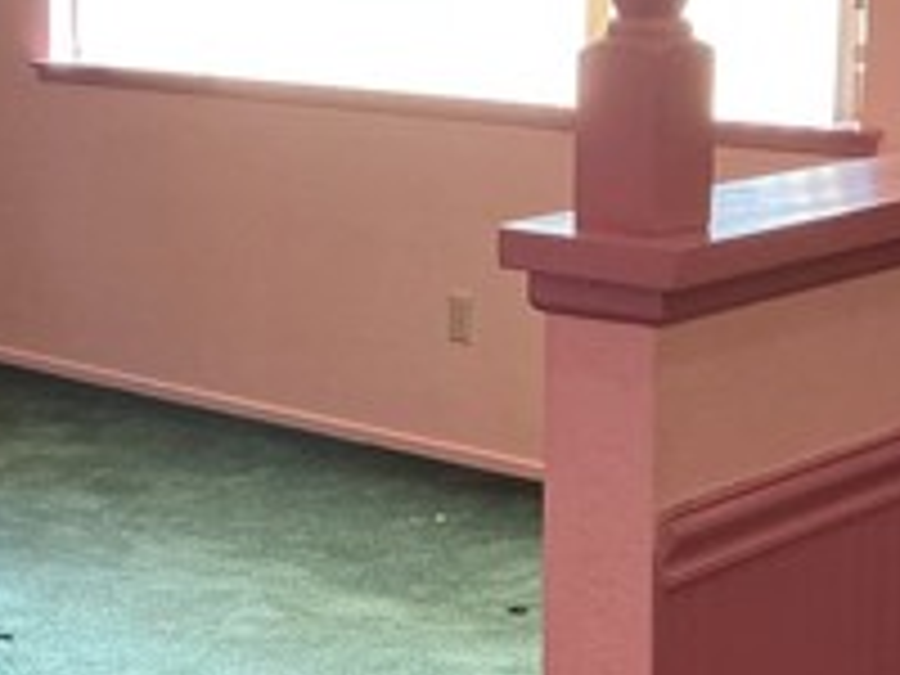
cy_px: 248
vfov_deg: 15.9
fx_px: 2418
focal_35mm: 93
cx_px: 266
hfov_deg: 21.0
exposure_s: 1/60
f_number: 1.8
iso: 50
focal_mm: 3
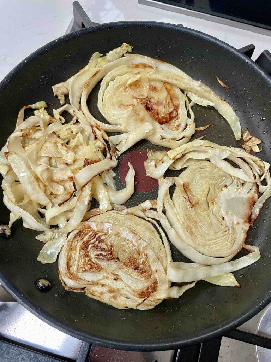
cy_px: 181
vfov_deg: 67.3
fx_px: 271
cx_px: 136
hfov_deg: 53.1
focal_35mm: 26
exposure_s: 1/60
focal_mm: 4.2
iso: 200
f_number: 1.6
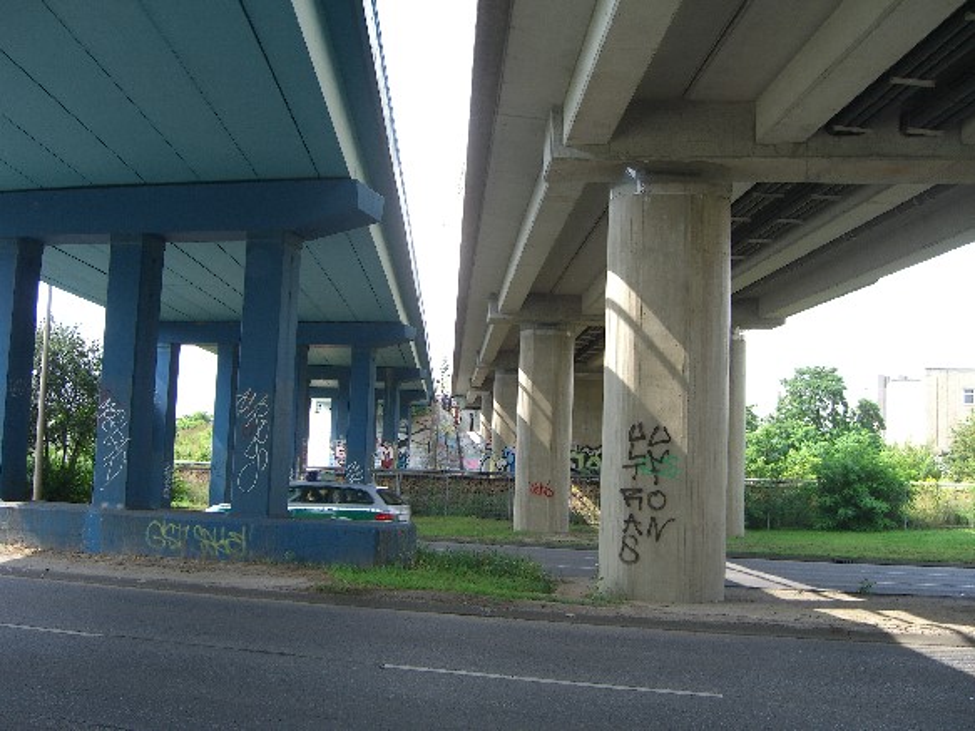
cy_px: 366
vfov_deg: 37.7
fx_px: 1070
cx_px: 488
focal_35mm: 38
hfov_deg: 49.0
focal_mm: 7.9
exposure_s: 1/250
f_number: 2.8
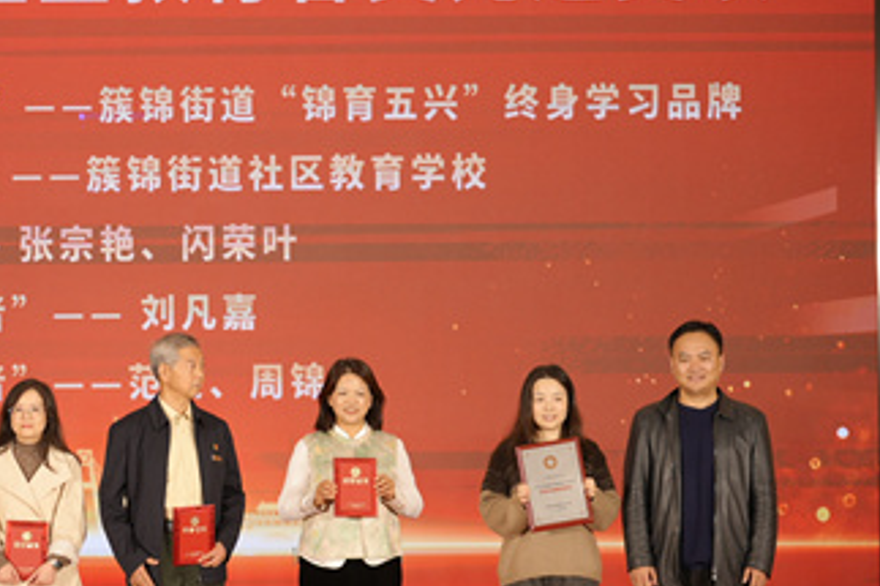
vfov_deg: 10.5
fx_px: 3176
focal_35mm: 130
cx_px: 90
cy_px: 330
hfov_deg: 15.6
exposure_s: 1/125
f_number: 2.8
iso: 320
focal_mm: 70
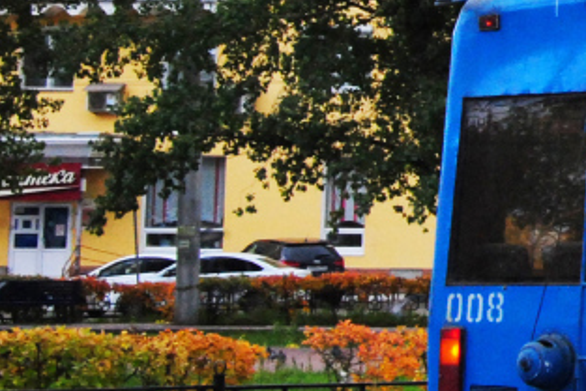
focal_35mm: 184
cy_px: -44
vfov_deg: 7.4
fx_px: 2996
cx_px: 1075
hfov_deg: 10.5
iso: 800
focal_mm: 32
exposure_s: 1/30
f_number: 18
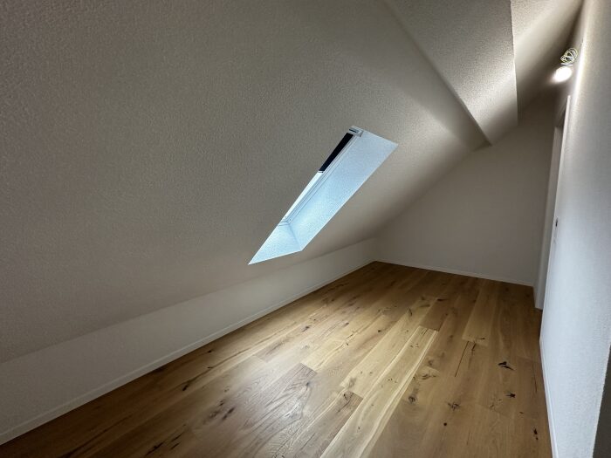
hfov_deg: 102.1
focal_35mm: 14
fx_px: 247
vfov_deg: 85.7
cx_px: 306
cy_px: 229
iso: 250
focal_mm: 2.22
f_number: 2.2
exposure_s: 1/99
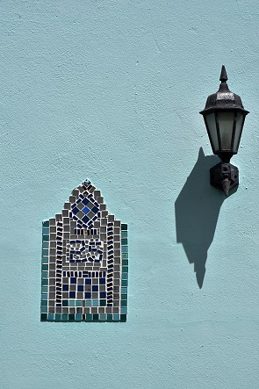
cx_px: 130
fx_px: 1701
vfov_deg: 13.0
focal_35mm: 158
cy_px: 194
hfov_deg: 8.7
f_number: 13
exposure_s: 1/1250
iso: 200
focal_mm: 105
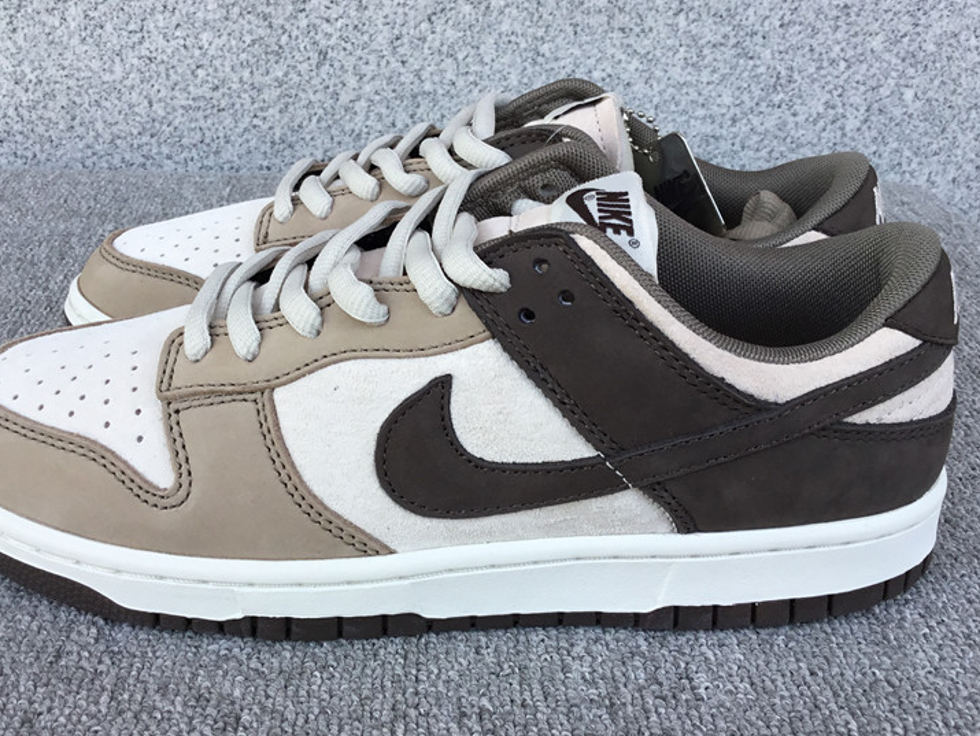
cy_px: 367
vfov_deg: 36.9
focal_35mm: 39
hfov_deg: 47.8
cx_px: 461
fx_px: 1105
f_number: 2.4
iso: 25
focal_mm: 3.3
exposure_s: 1/170
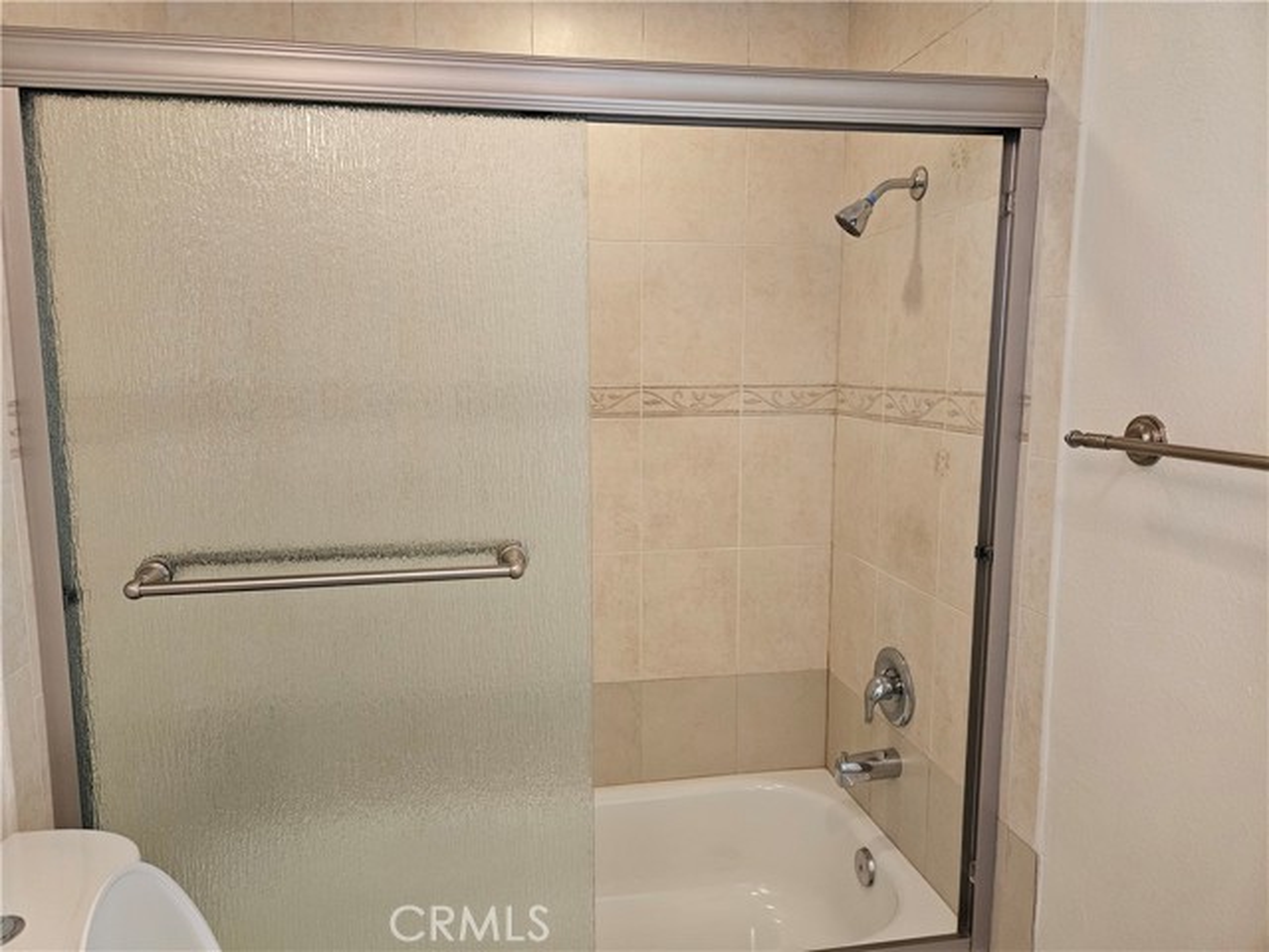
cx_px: 634
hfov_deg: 73.9
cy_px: 476
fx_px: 843
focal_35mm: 23
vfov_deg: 58.9
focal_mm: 5.4
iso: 500
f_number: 1.8
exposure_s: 1/120
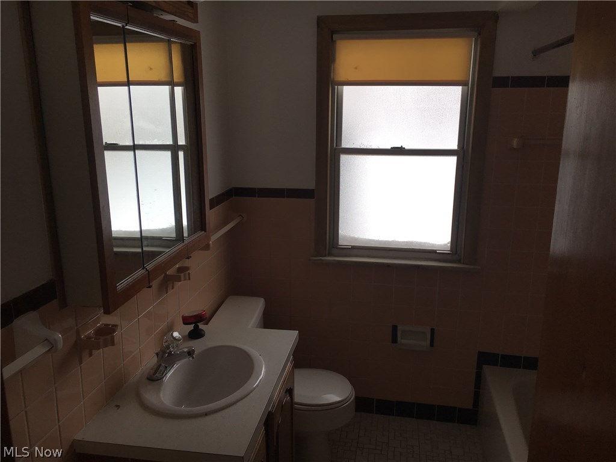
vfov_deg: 48.2
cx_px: 308
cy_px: 231
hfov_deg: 61.7
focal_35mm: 29
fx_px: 516
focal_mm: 4.15
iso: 25
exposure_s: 1/413
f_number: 2.2
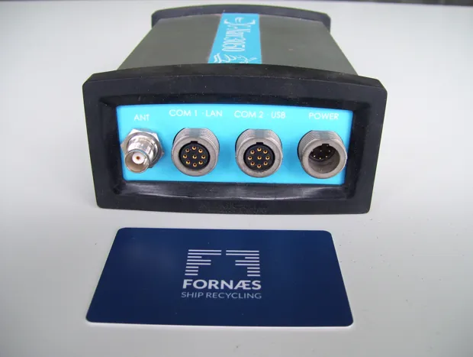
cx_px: 236
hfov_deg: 51.3
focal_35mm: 36
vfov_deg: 39.8
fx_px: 493
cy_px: 178
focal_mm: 6
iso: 80
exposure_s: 1/40
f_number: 2.7
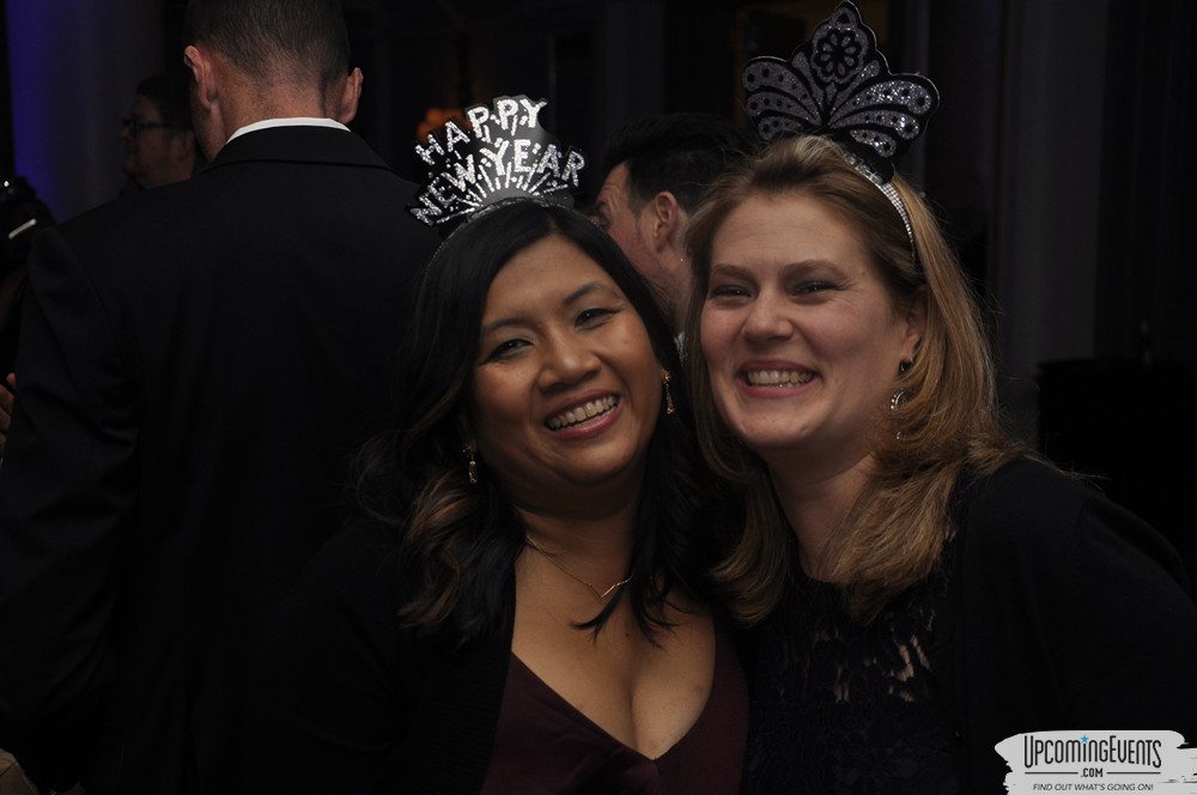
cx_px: 598
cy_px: 398
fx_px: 1992
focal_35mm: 60
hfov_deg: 33.4
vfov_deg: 22.6
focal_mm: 40
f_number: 4.8
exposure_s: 1/60
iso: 400
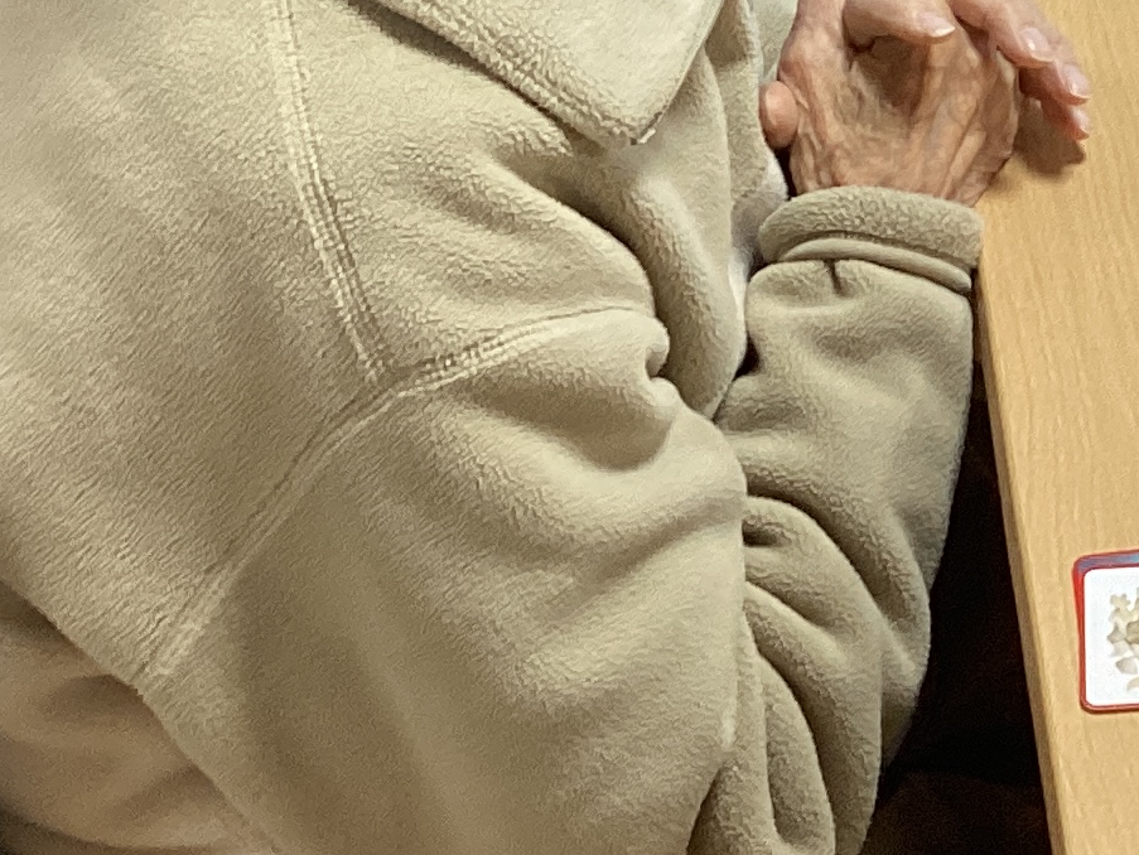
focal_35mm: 112
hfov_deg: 16.0
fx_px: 3687
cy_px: -386
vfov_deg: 12.6
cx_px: 1752
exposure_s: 1/50
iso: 100
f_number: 2.4
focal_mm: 3.3
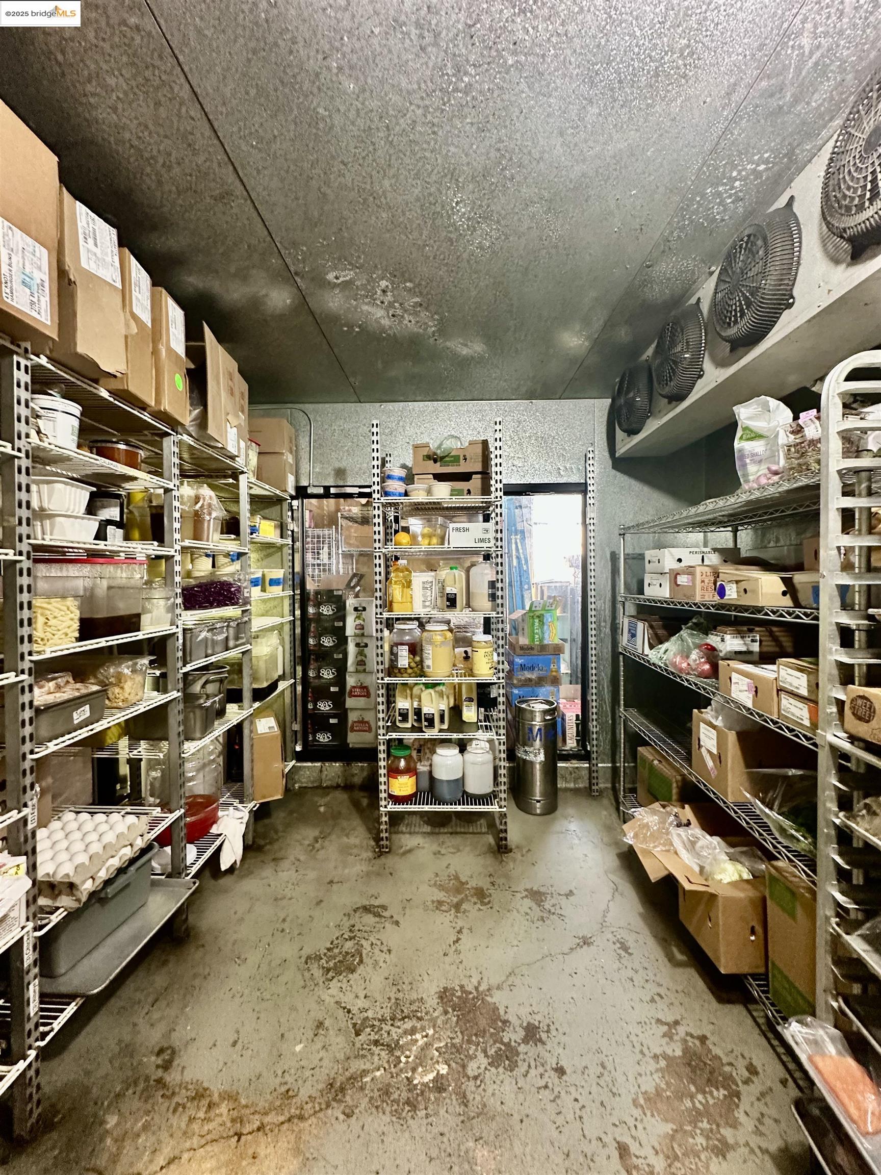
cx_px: 440
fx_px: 475
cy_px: 588
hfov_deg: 85.7
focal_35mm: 14
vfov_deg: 102.1
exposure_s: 1/60
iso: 400
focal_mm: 2.22
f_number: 2.2
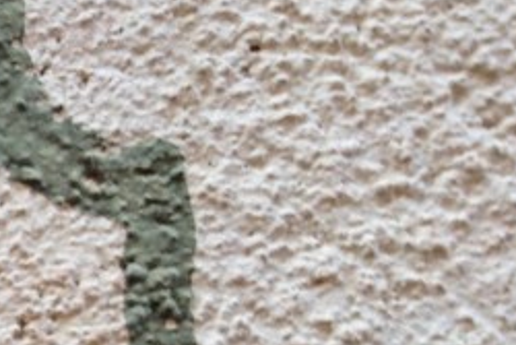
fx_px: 2137
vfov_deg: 8.9
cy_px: 578
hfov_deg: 12.2
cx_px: -518
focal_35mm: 149
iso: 64
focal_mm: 4.28
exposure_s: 1/120
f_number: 2.4
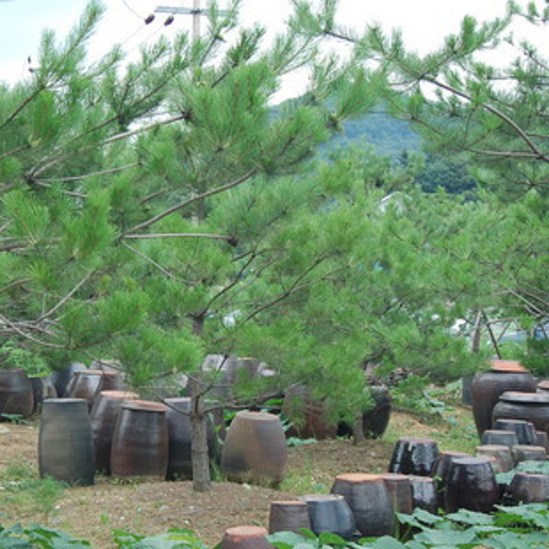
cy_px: 366
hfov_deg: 24.9
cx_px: 176
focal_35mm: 69
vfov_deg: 24.9
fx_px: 1238
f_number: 6.3
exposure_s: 1/160
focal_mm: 24
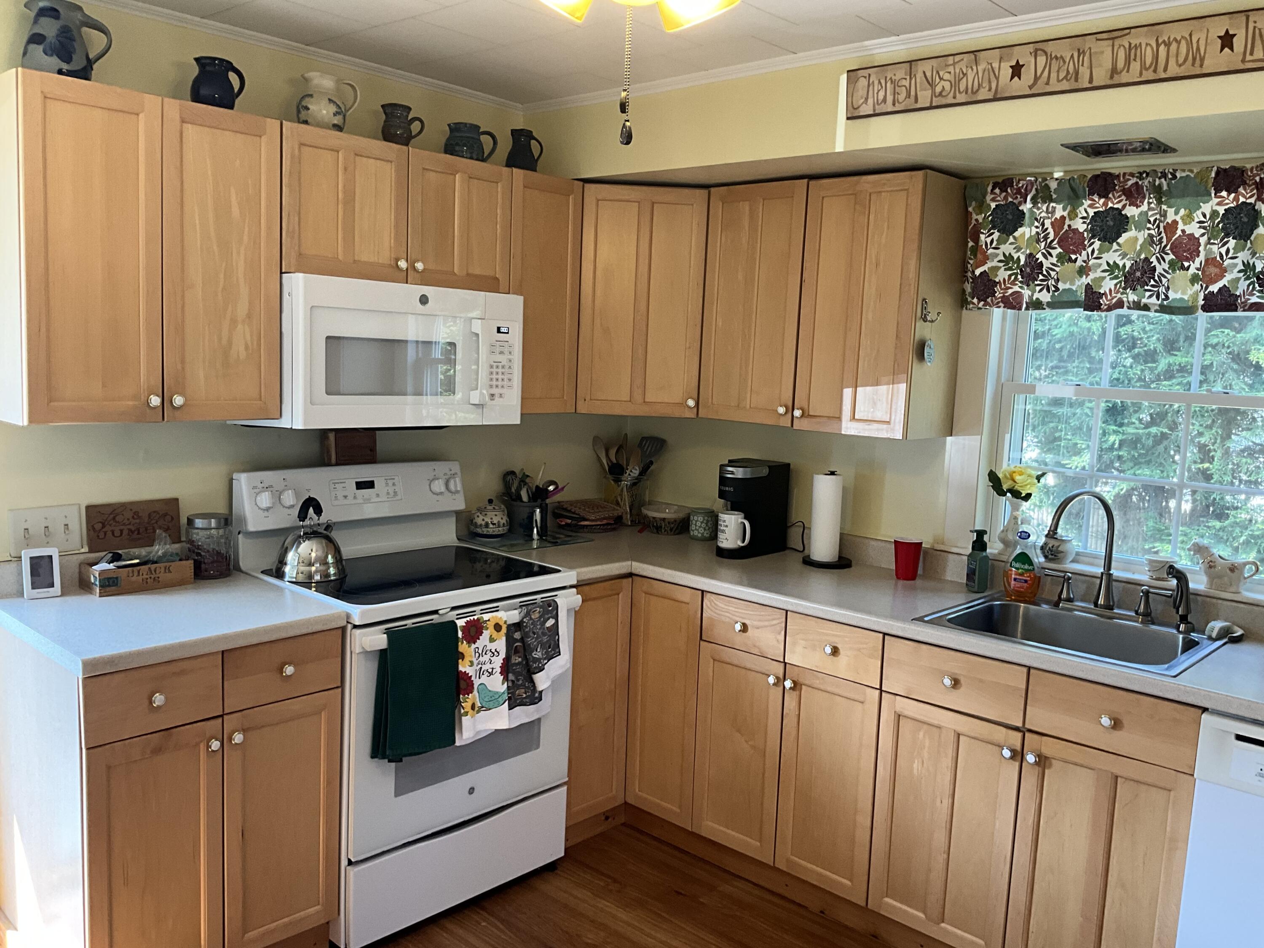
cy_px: 474
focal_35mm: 29
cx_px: 632
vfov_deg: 48.2
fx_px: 1059
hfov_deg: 61.7
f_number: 1.8
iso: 64
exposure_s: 1/60
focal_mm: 3
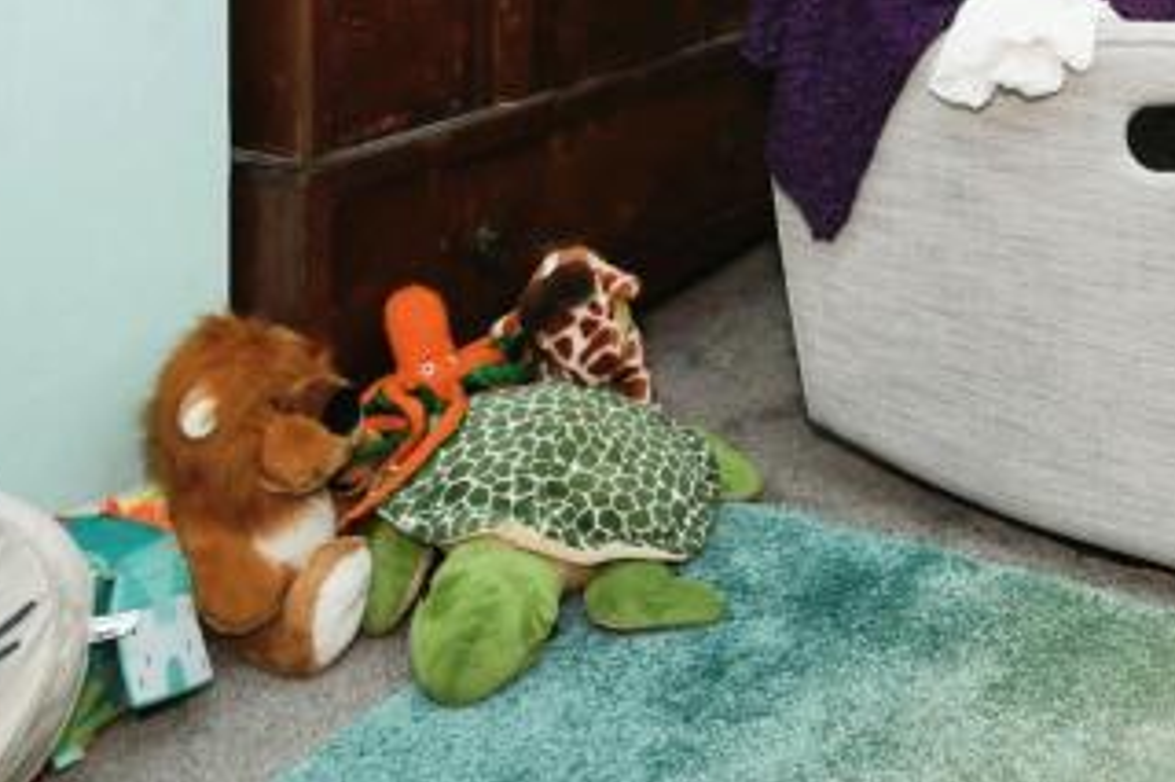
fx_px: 1566
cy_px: -310
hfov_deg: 39.0
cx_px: 999
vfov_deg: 23.7
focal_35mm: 48
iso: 400
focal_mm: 10
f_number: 8
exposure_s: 1/60
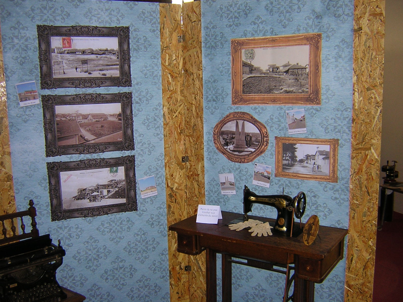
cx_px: 202
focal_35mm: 36
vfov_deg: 39.7
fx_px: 419
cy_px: 151
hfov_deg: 51.4
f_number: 2.6
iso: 167
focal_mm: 4.7
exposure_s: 1/60.1
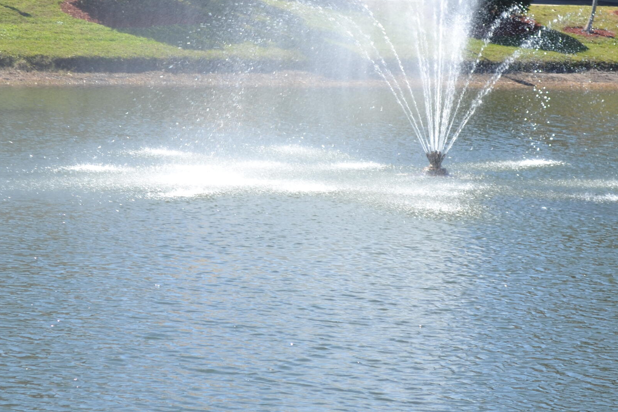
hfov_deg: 13.3
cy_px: 178
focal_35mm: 155
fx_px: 2660
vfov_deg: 8.9
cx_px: 304
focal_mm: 55
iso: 100
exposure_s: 1/200
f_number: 7.1
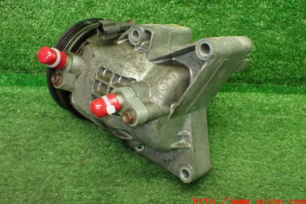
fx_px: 340
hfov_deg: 48.5
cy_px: 92
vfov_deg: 33.4
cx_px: 154
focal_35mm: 40
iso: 800
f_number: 2.7
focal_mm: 6.83
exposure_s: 1/80
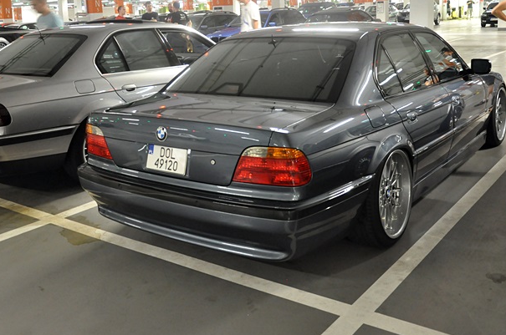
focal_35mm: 42
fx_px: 584
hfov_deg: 46.6
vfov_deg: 31.9
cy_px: 127
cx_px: 211
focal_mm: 21
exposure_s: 1/20
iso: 1600
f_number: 3.8
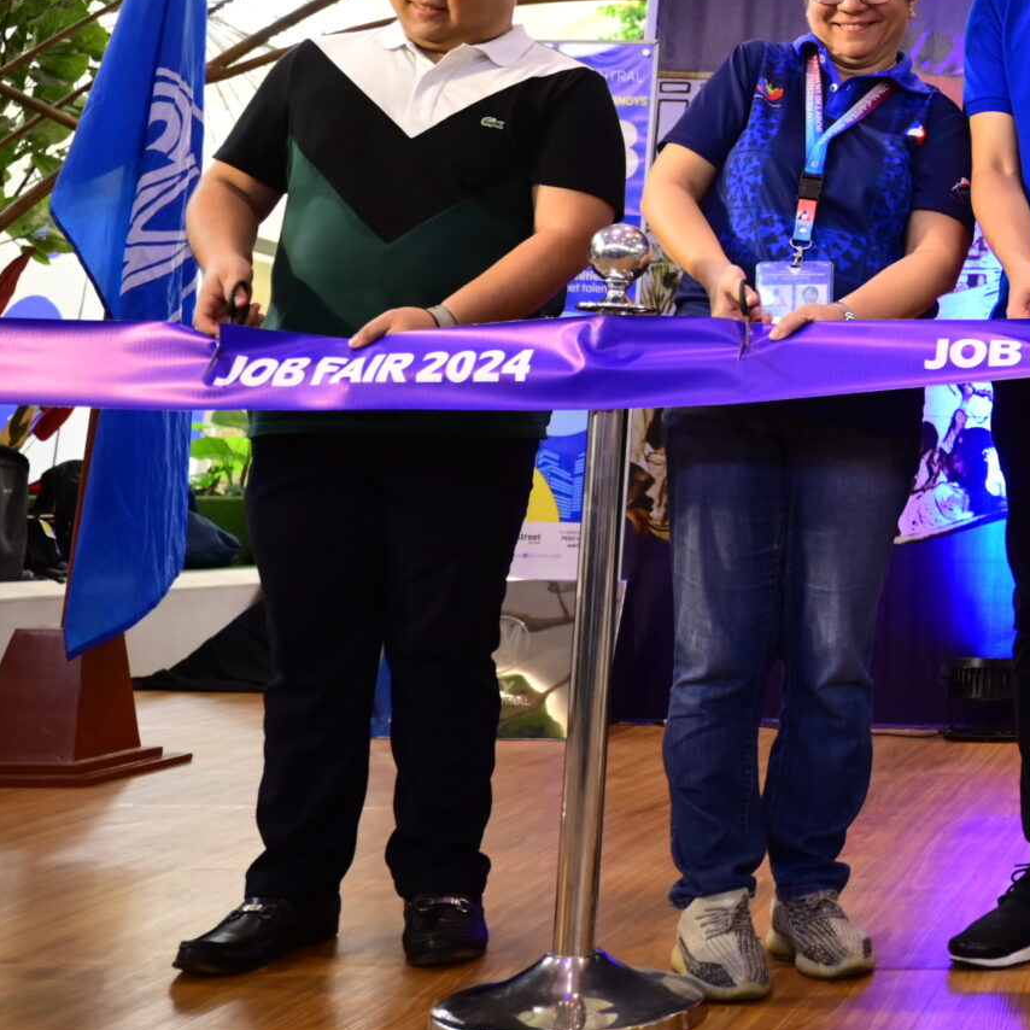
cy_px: 127
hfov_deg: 28.1
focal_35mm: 51
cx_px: 1310
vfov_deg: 32.0
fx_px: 1717
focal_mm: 20
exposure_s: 1/125
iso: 500
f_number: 2.8
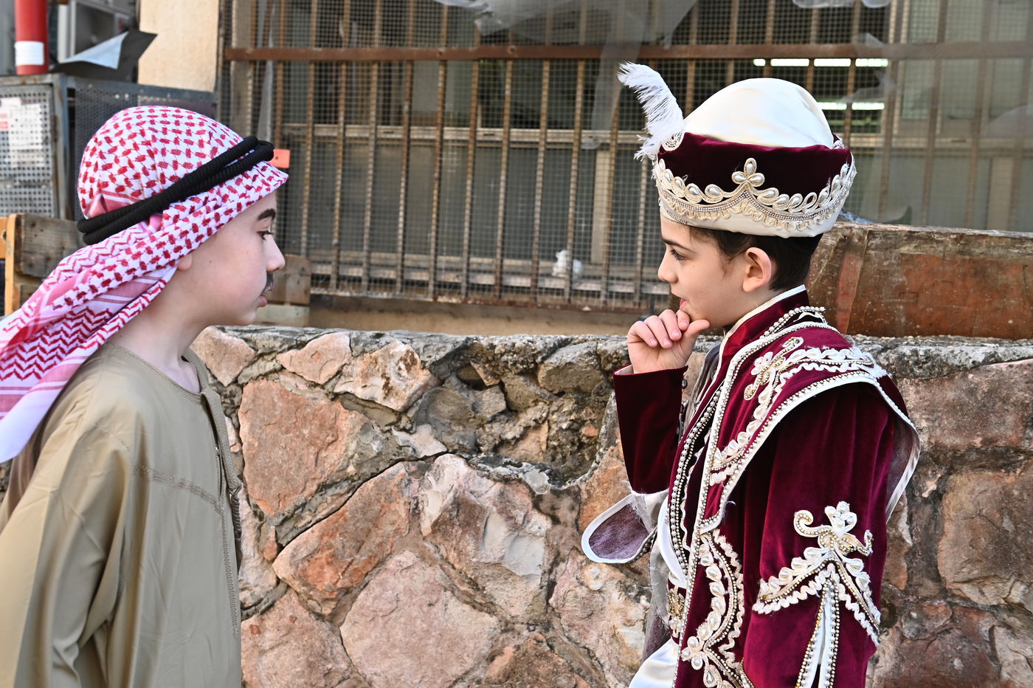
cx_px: 516
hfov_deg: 43.6
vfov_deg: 29.8
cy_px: 344
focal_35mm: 45
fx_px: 1291
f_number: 6.3
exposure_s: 1/200
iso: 400
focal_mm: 45
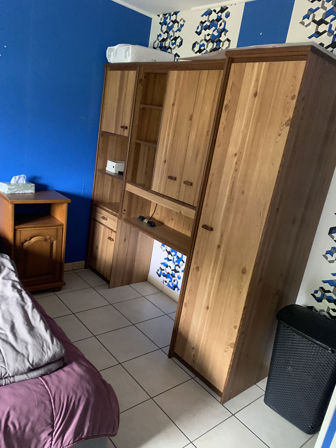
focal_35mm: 26
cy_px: 224
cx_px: 168
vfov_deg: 67.3
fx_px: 336
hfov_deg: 53.1
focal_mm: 4.25
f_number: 1.8
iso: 640
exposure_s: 1/30
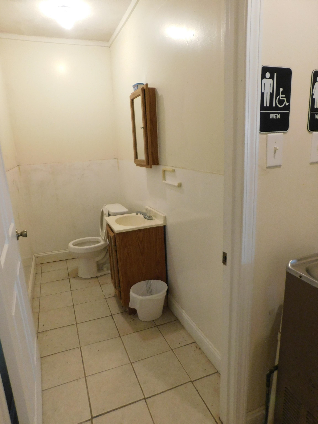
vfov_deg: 73.9
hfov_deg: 58.9
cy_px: 212
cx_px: 159
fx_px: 282
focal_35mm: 23
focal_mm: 4
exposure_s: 1/30
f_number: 3
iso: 280
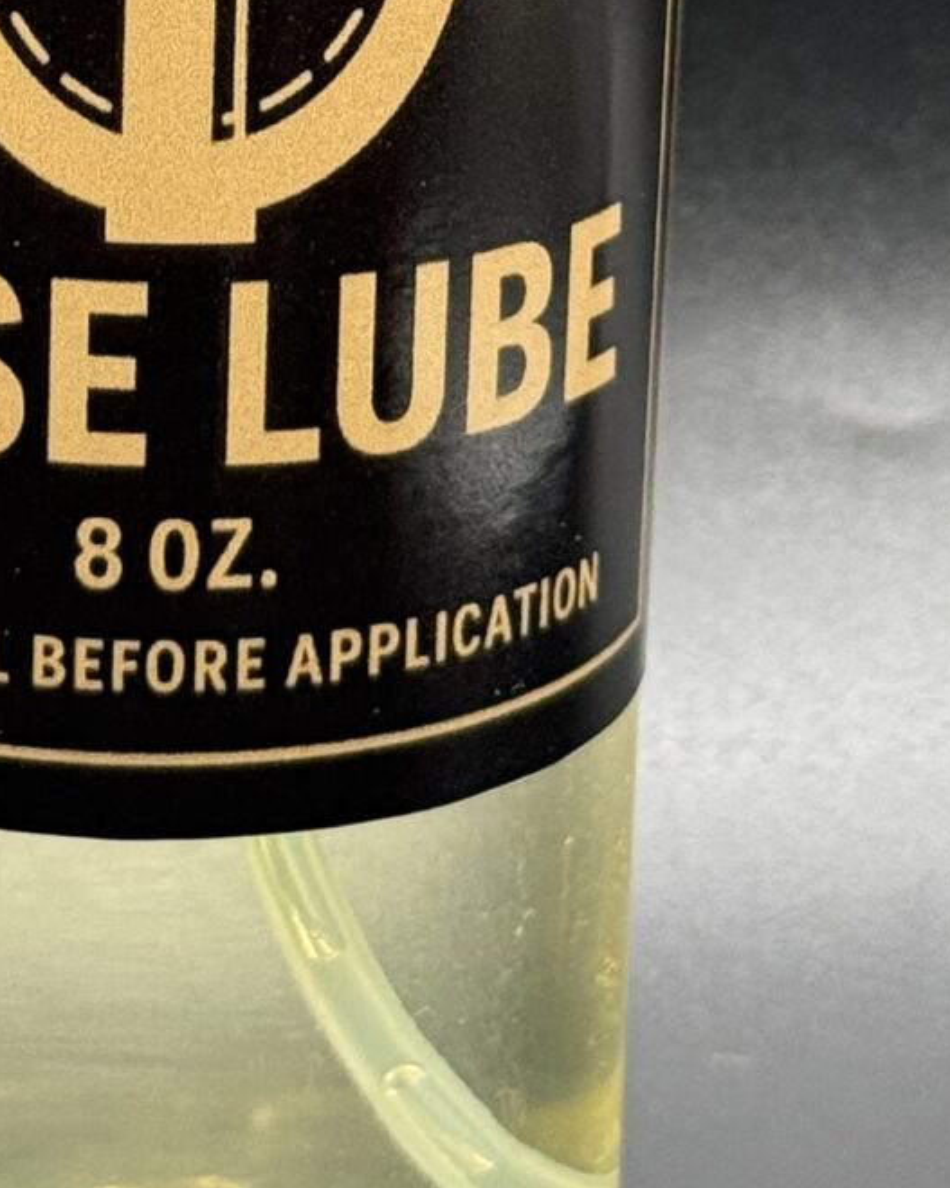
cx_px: 281
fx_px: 6398
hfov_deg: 8.5
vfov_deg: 10.4
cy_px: -413
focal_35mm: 182
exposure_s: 1/120
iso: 200
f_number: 1.78
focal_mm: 6.76
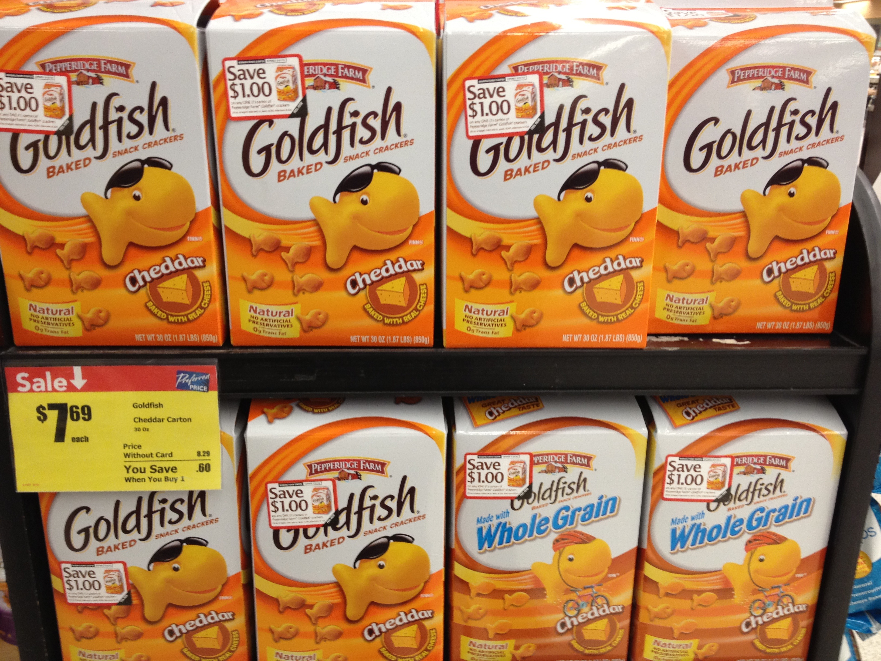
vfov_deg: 40.7
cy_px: 330
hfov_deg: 52.6
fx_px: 891
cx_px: 440
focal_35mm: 35
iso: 125
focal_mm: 4.28
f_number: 2.4
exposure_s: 1/20
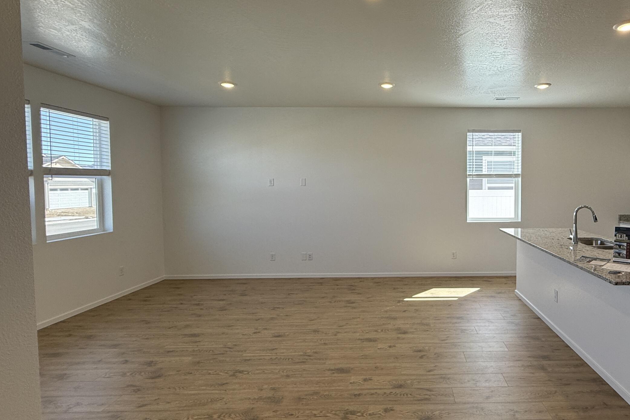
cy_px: 199
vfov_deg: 59.5
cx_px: 415
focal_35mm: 21
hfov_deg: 78.8
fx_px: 367
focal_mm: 2.22
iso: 64
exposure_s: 1/172
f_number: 2.2
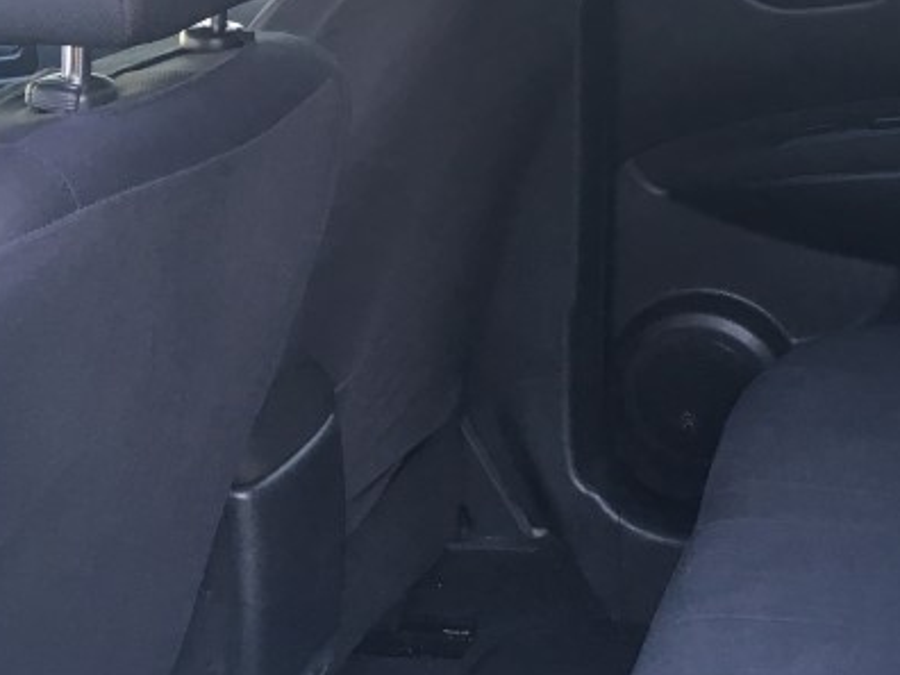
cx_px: 770
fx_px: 1950
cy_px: 245
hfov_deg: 25.4
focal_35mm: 75
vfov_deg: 19.6
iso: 32
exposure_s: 1/30
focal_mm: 4.15
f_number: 2.2
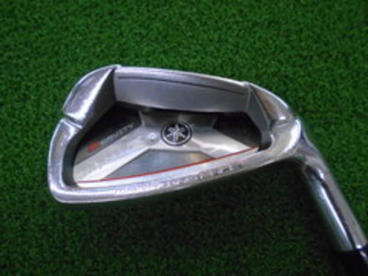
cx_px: 184
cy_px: 138
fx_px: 276
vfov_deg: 53.1
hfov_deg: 67.3
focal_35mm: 26
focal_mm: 4.6
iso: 800
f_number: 3.2
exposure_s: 1/250
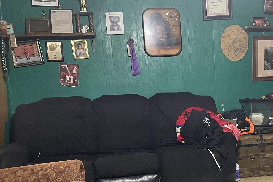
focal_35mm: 47
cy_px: 137
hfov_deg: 41.0
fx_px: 356
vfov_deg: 28.2
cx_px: 195
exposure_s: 1/40
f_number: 1.6
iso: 500
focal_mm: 4.2
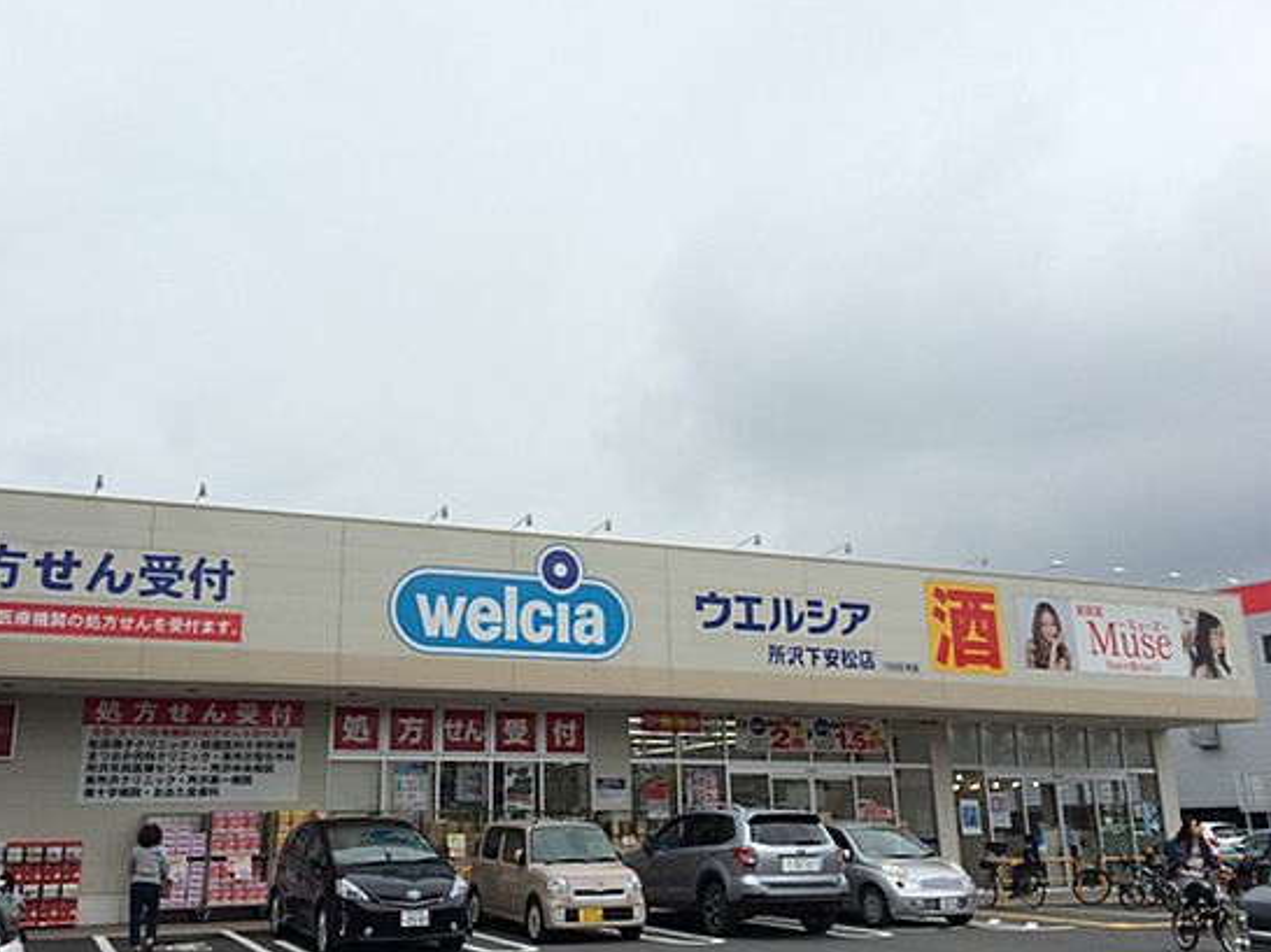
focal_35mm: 34
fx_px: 1248
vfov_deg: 41.8
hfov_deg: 53.8
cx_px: 547
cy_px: 475
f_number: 2.2
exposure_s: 1/912
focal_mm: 4.15
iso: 32
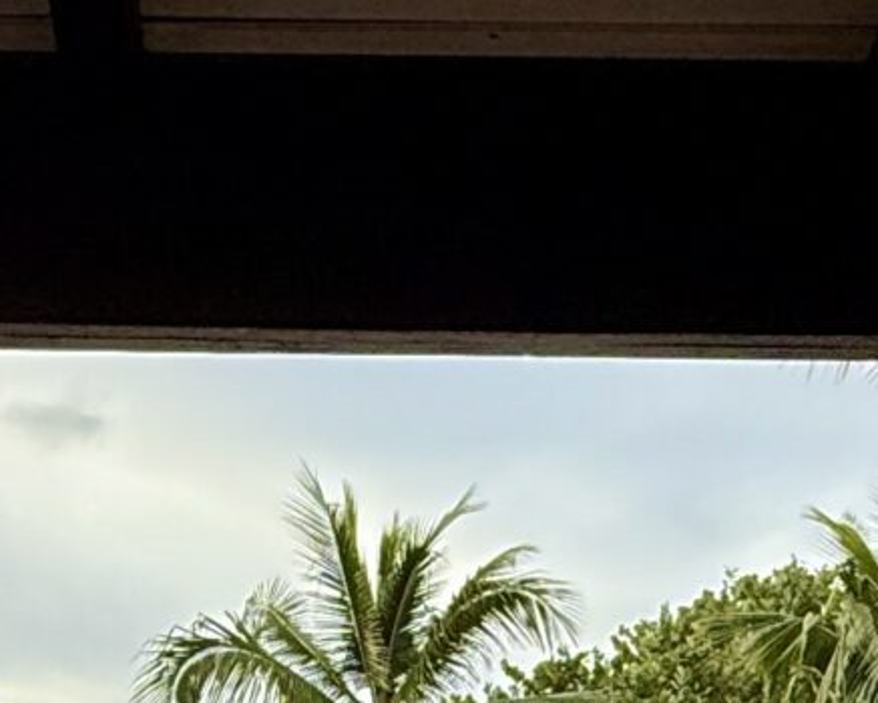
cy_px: 1061
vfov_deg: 17.3
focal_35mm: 80
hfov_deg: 23.8
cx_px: 338
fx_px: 2080
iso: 50
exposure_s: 1/734
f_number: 2.2
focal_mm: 2.22
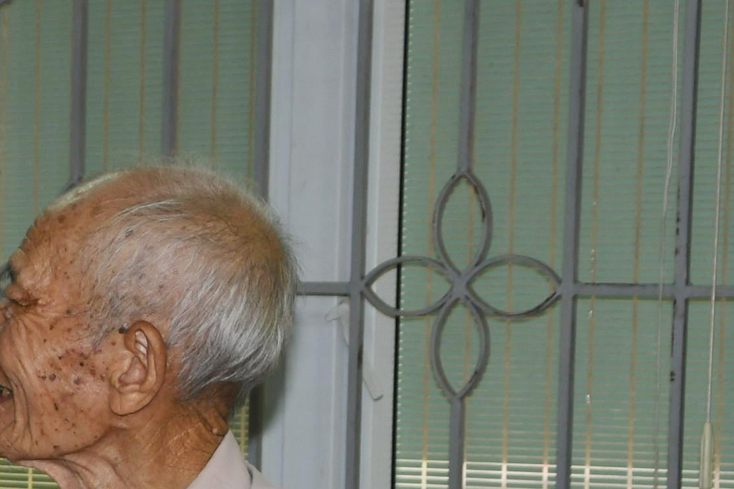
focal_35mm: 179
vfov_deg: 7.6
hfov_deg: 11.3
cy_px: 594
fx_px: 3650
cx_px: -156
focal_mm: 32
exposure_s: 1/200
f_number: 4.2
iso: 320
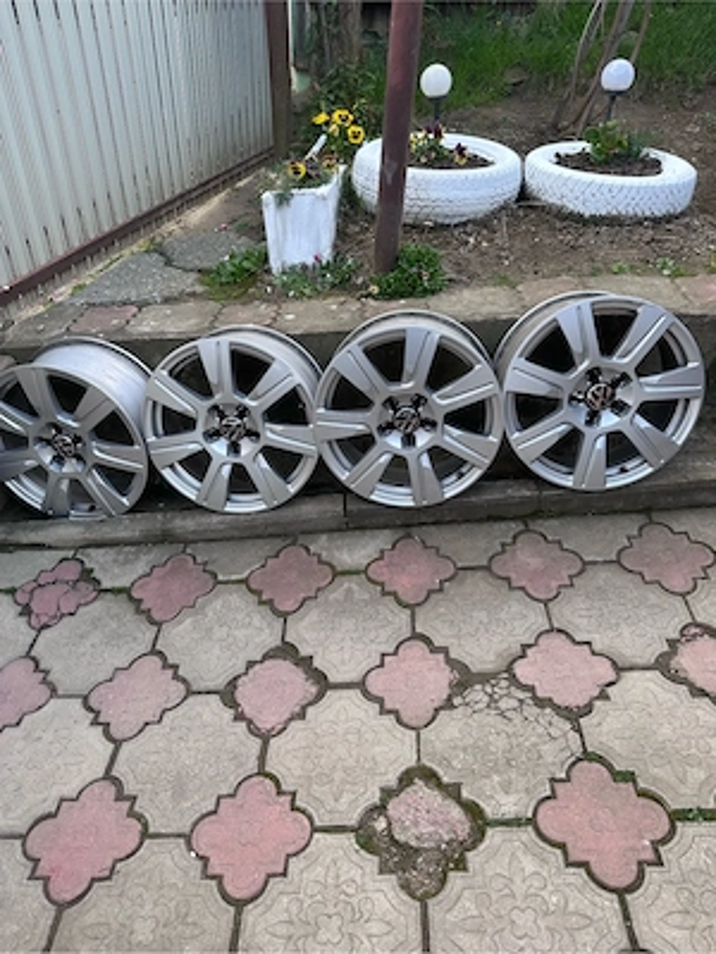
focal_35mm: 24
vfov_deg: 71.6
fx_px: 662
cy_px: 477
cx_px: 358
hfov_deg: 56.8
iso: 64
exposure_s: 1/212
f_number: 1.78
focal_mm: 6.86
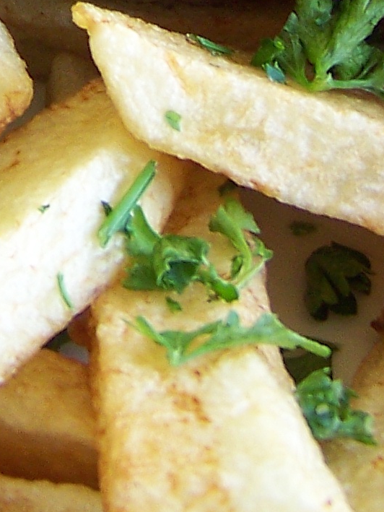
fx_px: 2307
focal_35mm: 156
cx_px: -22
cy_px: -355
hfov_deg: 9.4
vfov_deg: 11.8
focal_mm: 5.85
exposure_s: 1/30
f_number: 2.8
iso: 80
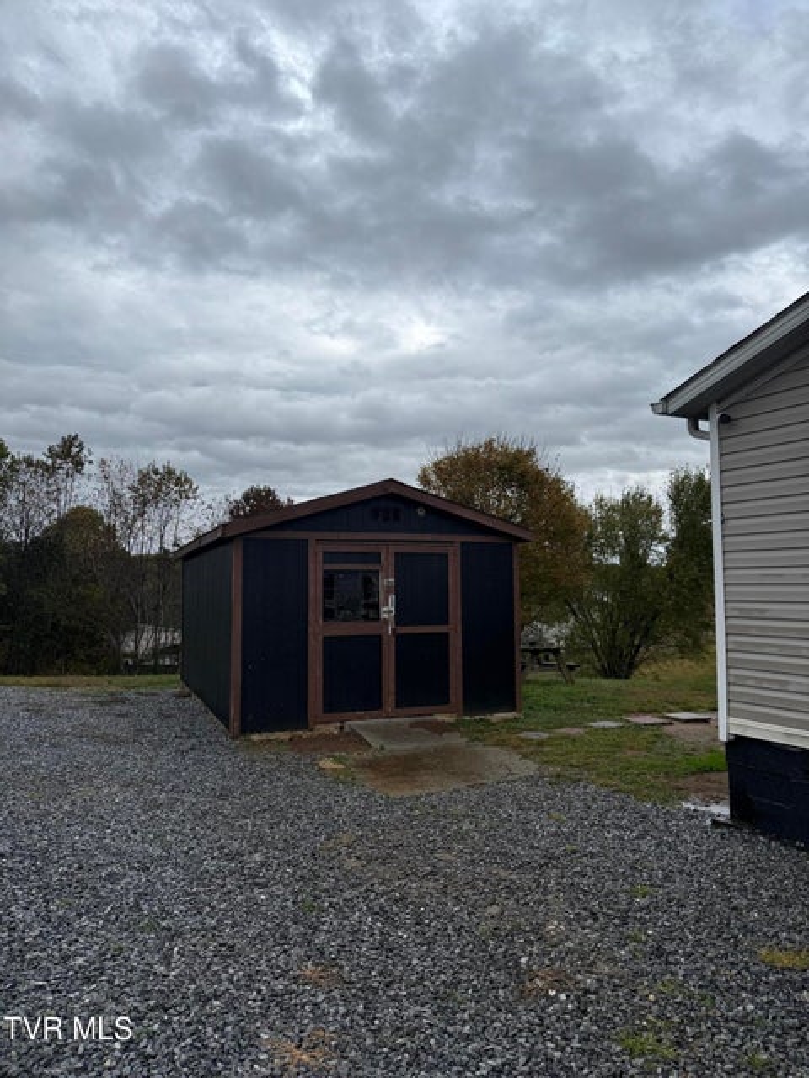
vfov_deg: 71.6
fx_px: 748
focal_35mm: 24
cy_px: 539
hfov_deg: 56.8
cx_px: 404
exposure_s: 1/3279
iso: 80
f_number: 1.78
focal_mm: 6.76
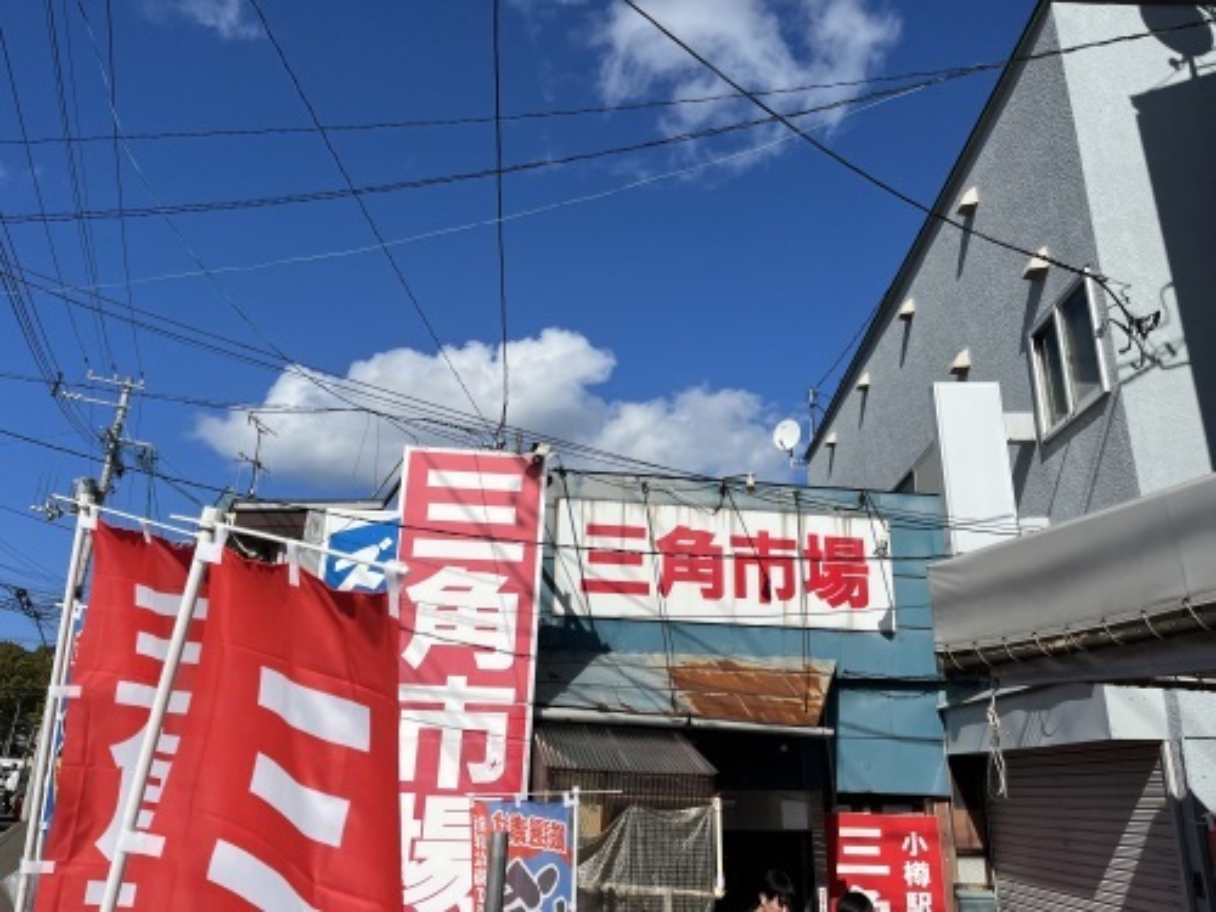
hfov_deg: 67.3
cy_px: 456
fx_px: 913
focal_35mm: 26
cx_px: 608
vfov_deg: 53.1
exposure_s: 1/7353
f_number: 1.6
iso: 50
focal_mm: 5.1
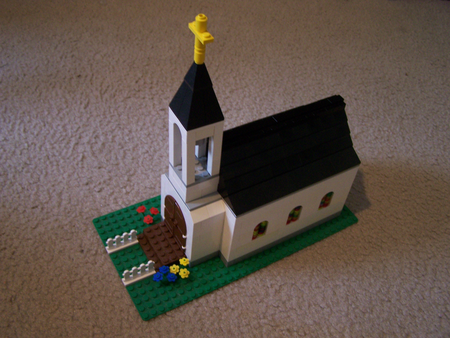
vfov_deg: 37.8
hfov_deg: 48.9
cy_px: 169
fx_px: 494
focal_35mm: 38
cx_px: 225
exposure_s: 1/8
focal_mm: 6.3
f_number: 2.8
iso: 160
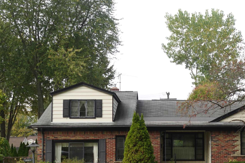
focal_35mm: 63
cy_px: 126
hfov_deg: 31.6
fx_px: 429
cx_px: 168
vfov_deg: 21.4
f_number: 5.6
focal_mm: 13.76
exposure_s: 1/200
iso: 125
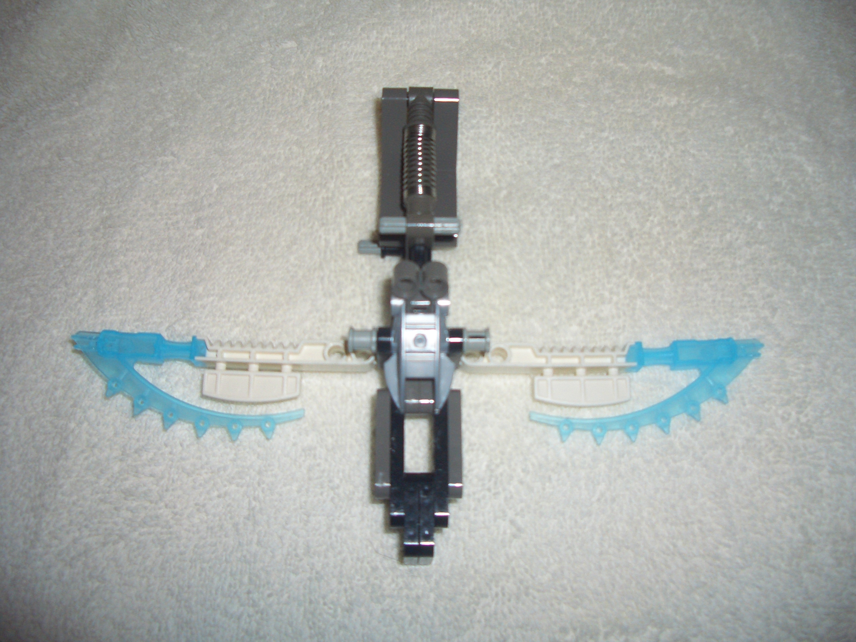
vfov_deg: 40.7
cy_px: 321
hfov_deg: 52.6
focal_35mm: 35
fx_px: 865
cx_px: 428
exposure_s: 1/60
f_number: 2.6
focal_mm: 5.8
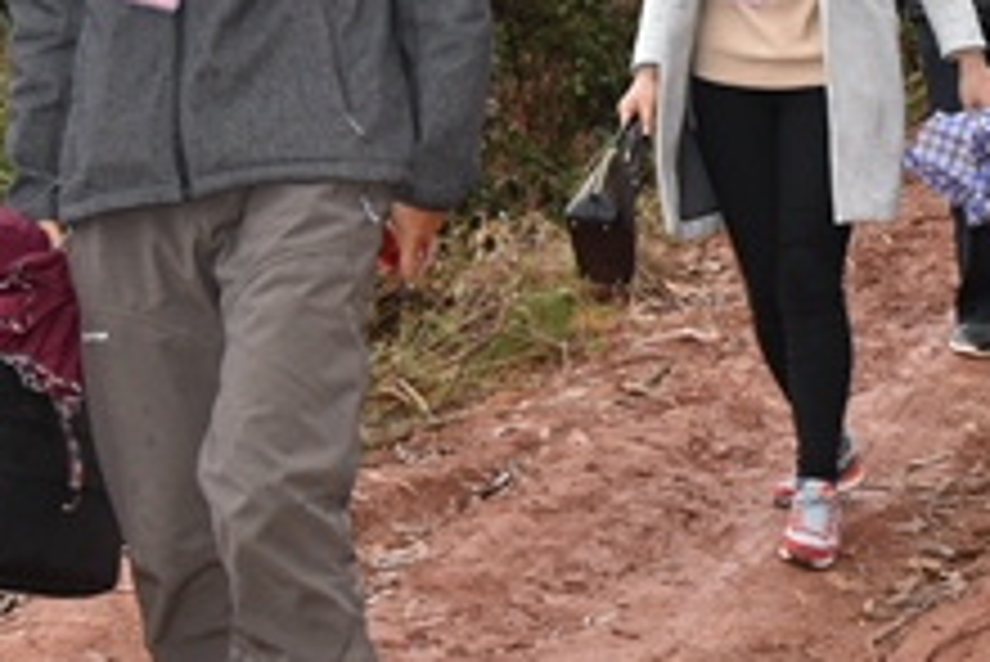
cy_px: 27
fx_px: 3302
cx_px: 994
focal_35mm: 120
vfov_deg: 11.3
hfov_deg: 16.7
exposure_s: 1/200
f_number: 9
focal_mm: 44
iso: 1000
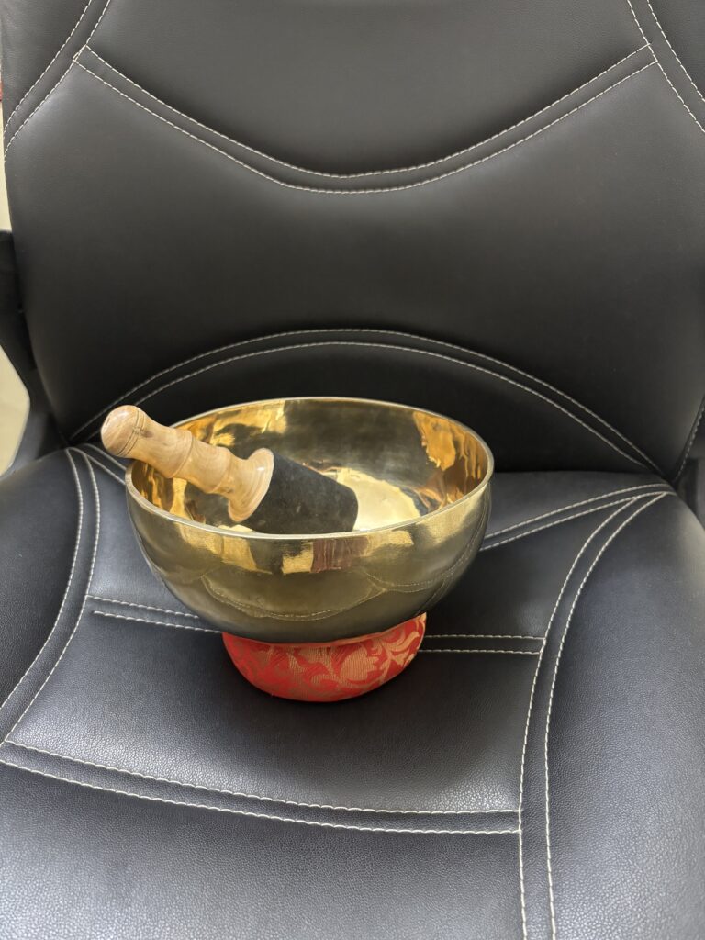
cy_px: 470
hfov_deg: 53.1
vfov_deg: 67.3
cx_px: 352
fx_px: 706
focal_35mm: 26
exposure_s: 1/33
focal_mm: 5.96
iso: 400
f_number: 1.6
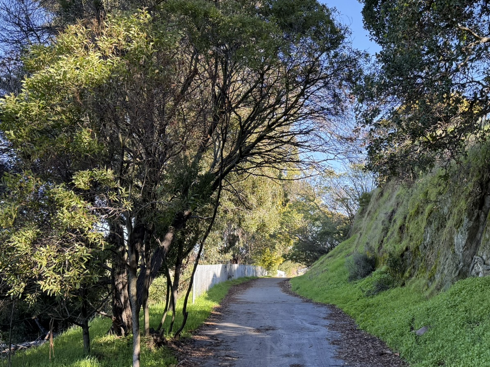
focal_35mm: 41
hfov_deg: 45.0
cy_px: 200
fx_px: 580
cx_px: 334
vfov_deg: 35.1
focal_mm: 6.76
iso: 100
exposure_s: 1/453
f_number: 1.78
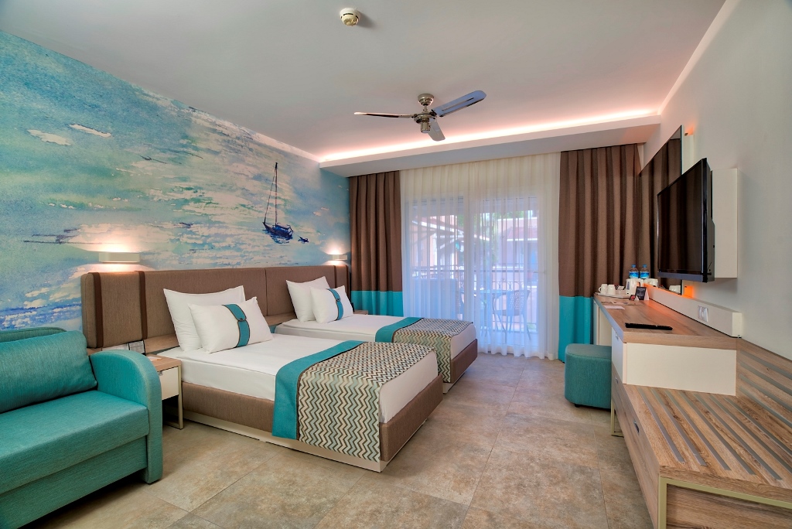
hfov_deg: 96.7
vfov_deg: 73.8
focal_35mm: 16
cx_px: 396
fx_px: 352
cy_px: 264
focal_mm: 16
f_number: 8
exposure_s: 1/8
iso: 100
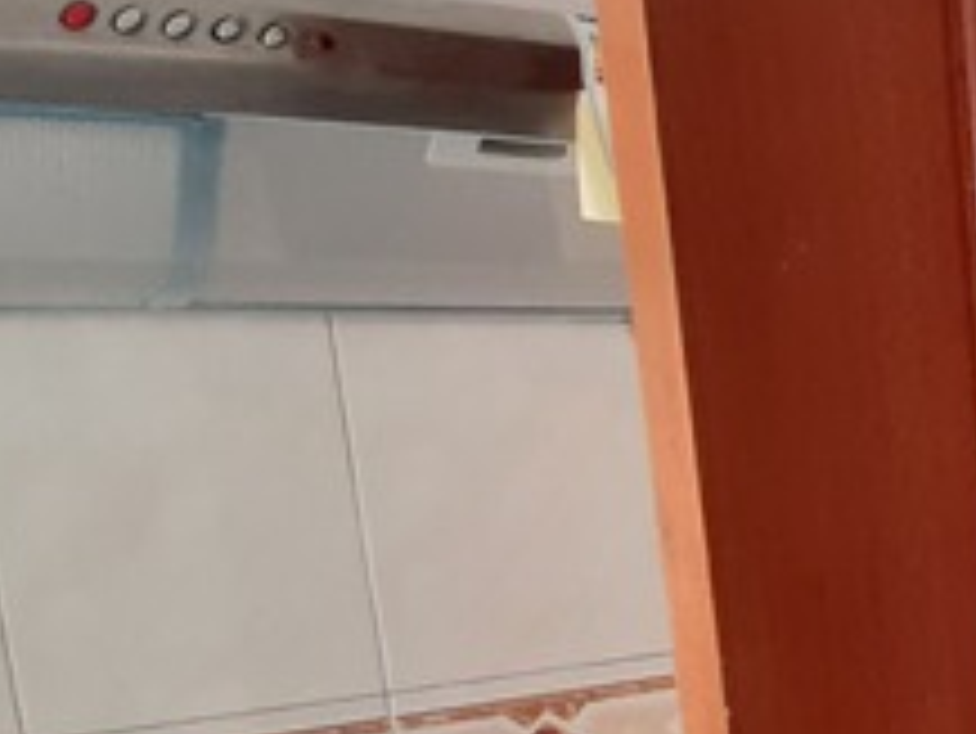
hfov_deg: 24.8
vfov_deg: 29.4
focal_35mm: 48
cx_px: 1610
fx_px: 1354
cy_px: 617
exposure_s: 1/50
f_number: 2.2
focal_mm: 1.42
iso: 100
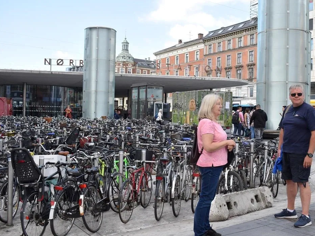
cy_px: 116
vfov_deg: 34.7
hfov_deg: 45.1
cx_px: 179
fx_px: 378
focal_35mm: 42
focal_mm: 25
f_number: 8
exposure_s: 1/250
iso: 200
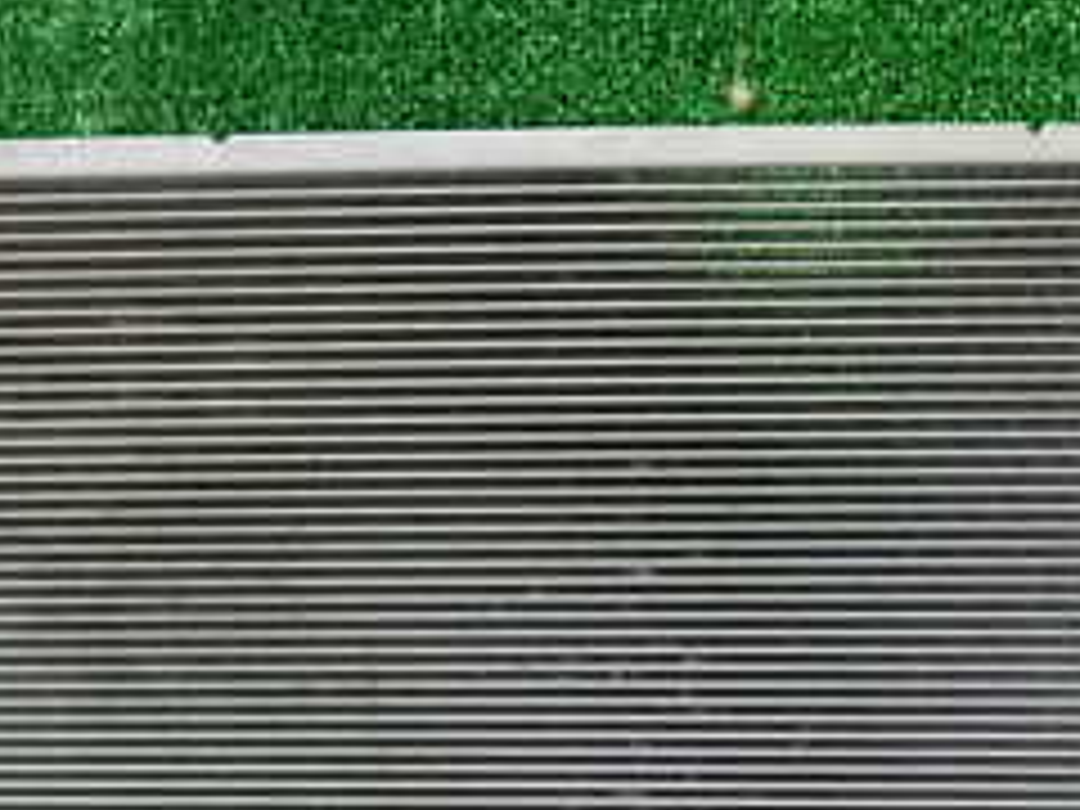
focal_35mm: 75
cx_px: 648
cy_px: 819
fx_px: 2340
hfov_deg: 25.9
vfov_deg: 19.1
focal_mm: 5.4
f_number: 2.3
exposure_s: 1/30
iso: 500
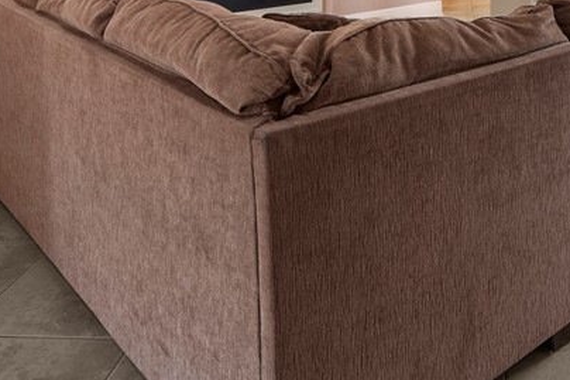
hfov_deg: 43.1
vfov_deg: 26.1
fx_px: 681
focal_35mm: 43
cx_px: 465
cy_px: -126
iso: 400
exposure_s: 1/3
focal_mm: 16
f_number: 9
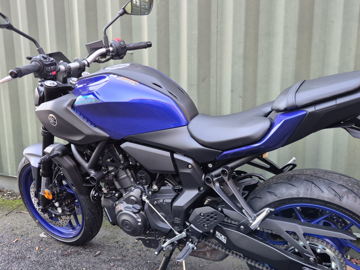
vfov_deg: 41.7
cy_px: 154
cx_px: 198
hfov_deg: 53.9
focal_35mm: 34
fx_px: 354
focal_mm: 5.4
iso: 320
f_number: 1.8
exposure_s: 1/100
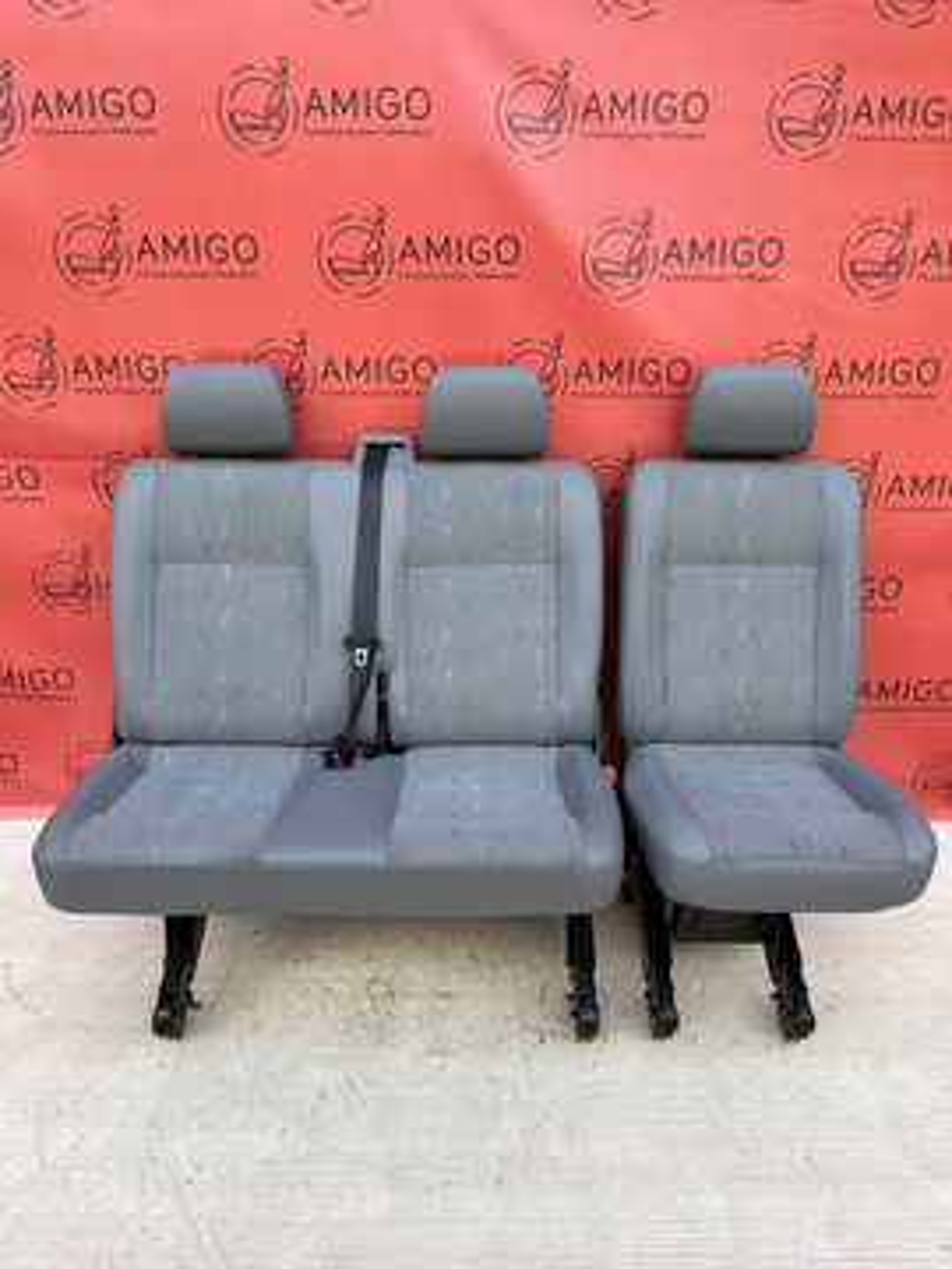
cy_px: 634
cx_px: 476
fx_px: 953
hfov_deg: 53.1
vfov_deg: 67.3
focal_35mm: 26
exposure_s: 1/772
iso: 50
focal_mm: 5.1
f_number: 1.6
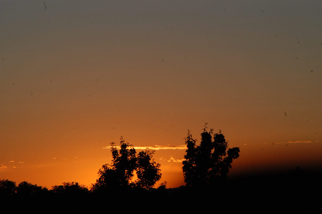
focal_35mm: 180
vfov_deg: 7.6
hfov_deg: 11.4
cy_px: 107
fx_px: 1608
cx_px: 161
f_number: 9
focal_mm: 120
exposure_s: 1/1000
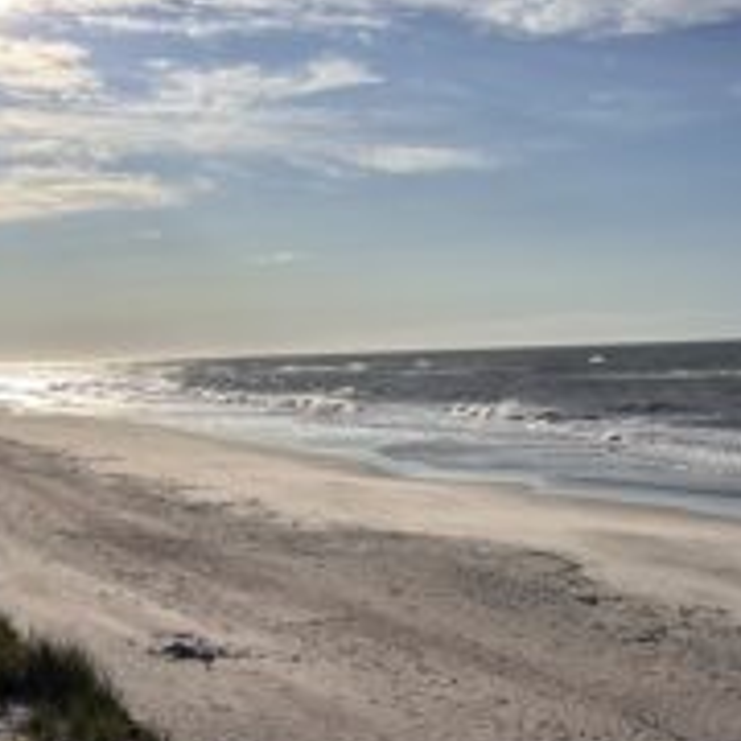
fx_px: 1235
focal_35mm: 51
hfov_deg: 33.0
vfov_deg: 33.4
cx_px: 523
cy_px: 366
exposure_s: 1/16393
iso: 50
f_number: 1.5
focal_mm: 5.7
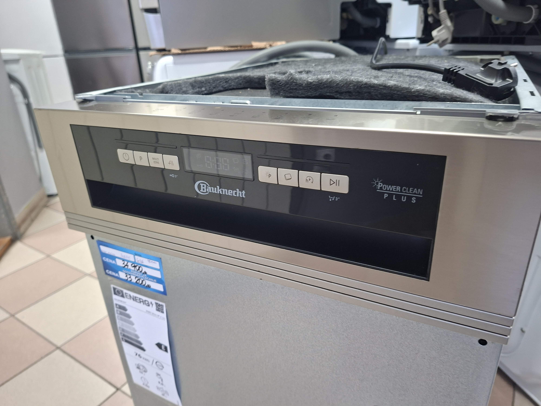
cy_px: 203
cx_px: 270
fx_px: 359
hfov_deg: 73.9
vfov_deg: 58.9
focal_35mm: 23
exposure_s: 1/30
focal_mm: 5.54
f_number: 1.8
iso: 400
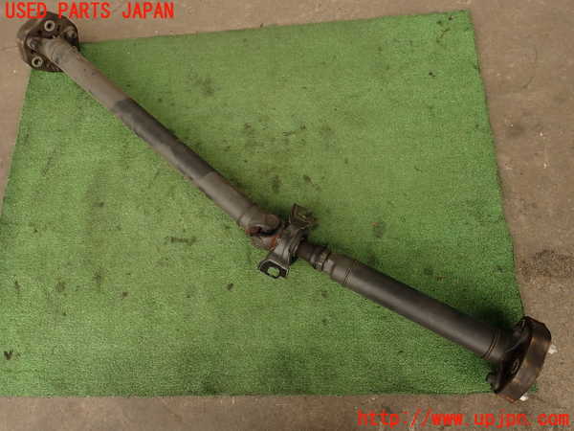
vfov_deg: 54.9
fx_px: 415
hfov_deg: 69.4
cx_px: 287
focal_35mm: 25
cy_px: 216
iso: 100
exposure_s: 1/100
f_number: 2.8
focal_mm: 4.5
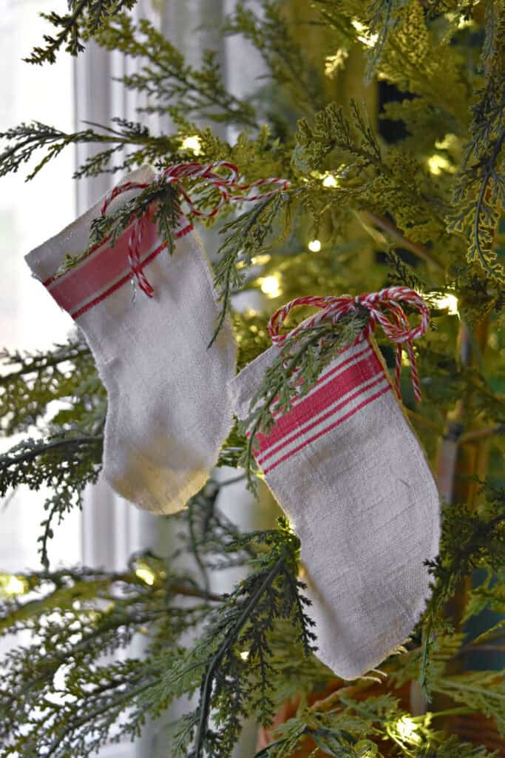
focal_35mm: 57
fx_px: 1199
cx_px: 252
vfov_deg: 35.0
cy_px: 379
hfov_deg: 23.8
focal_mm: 38
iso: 2800
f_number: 4.8
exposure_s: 1/60
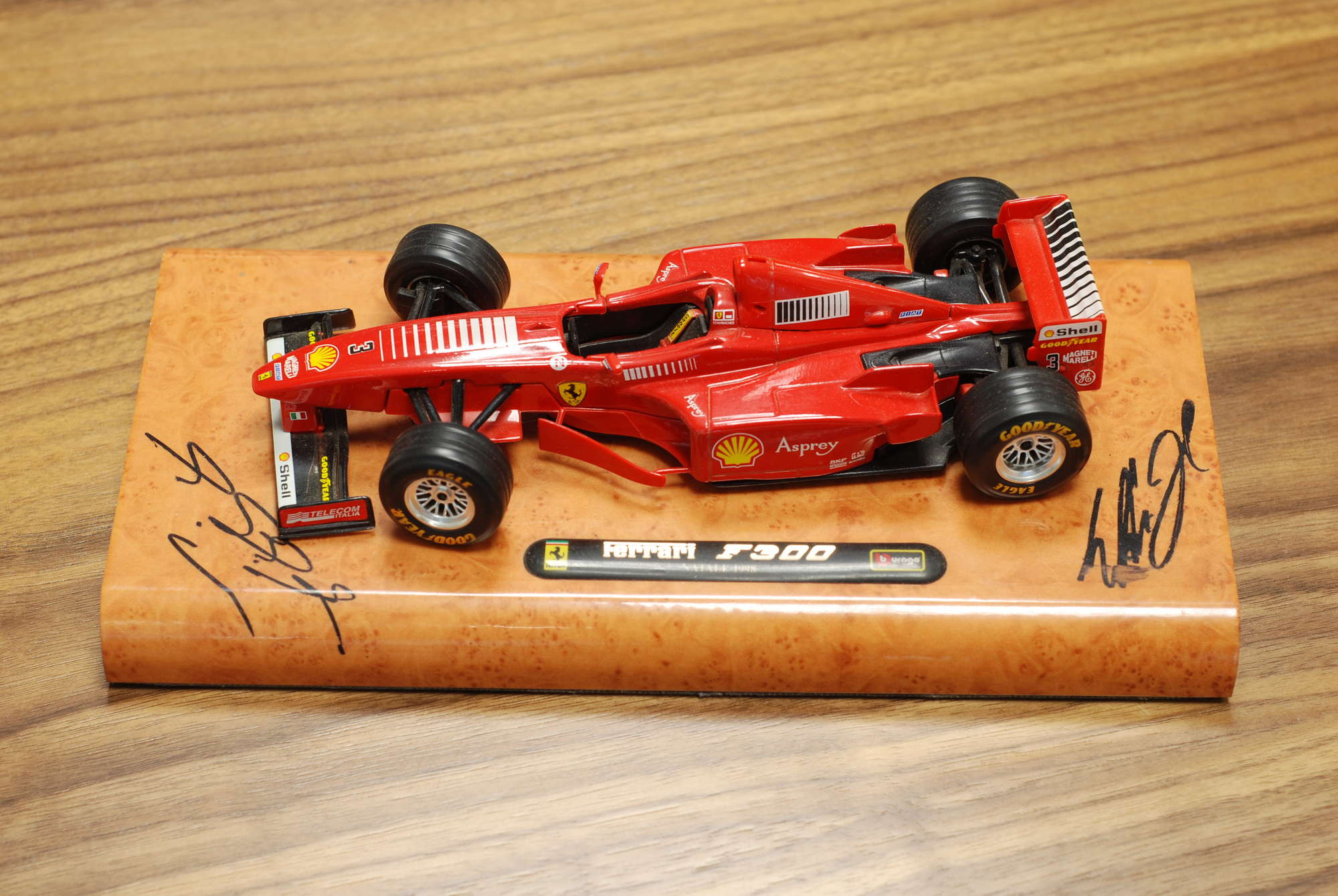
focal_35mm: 75
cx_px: 669
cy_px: 448
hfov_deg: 27.0
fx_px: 2791
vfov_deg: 18.2
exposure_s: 1/5
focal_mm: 50
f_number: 5.6
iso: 100
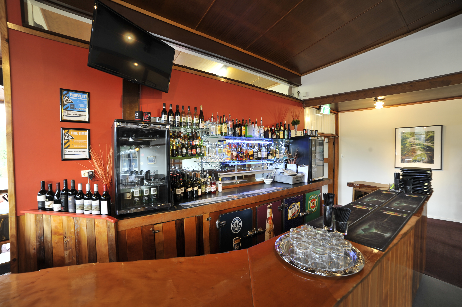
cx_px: 231
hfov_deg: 104.3
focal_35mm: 14
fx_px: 180
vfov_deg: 81.1
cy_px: 154
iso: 200
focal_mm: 14
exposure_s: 1/1.6
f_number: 8
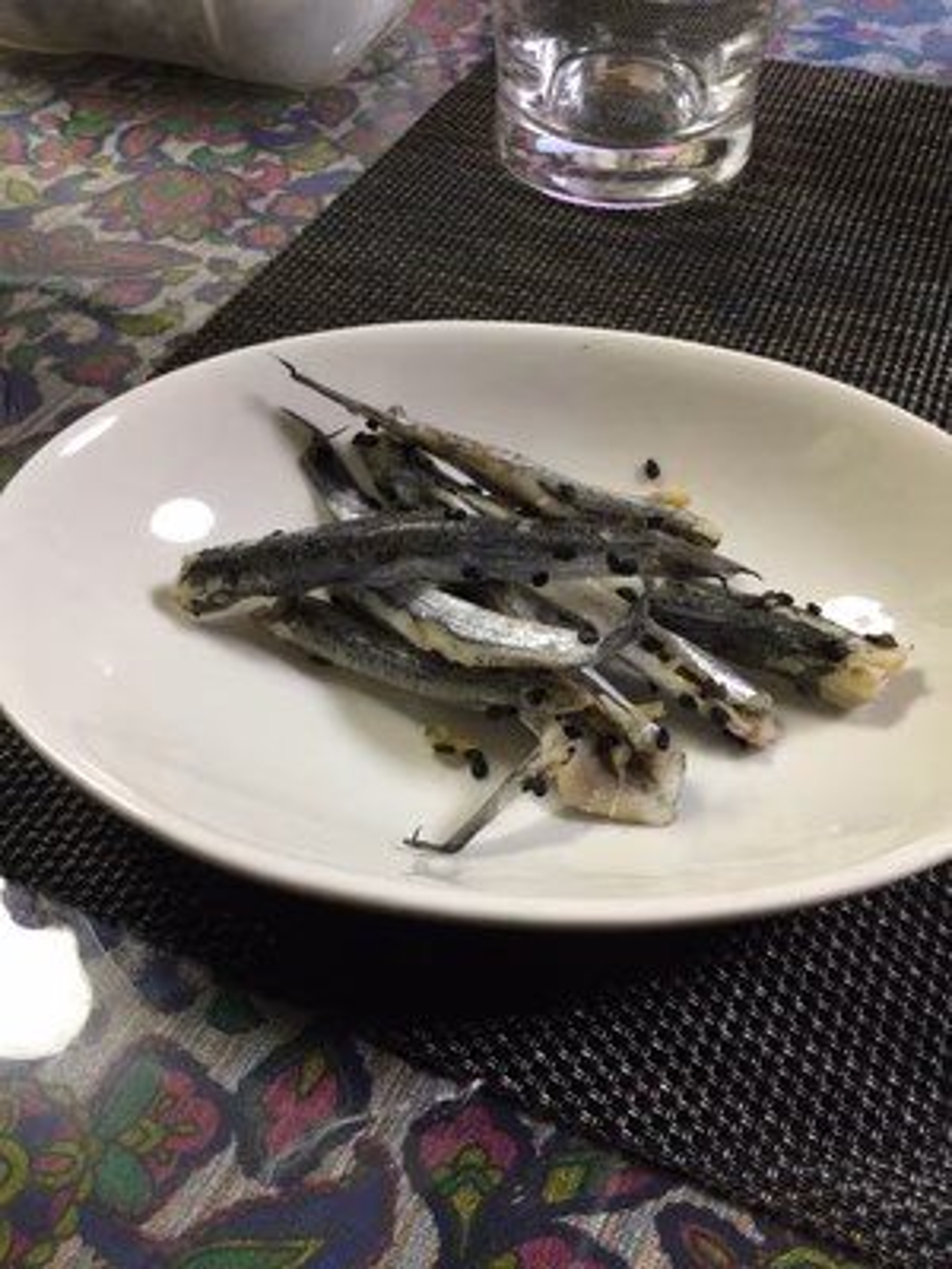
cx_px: 476
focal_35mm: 31
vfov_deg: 58.4
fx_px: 1137
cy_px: 634
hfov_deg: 45.4
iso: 80
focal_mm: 3.3
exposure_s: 1/30
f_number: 2.4
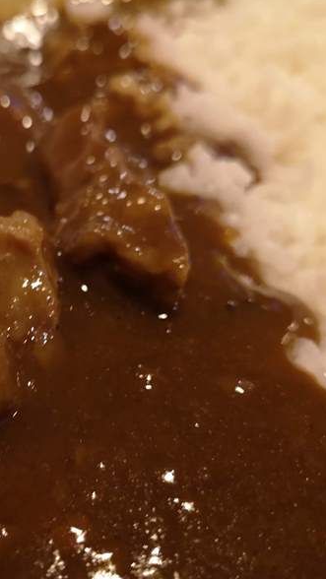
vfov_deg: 50.5
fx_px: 614
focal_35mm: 40
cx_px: 46
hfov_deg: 28.8
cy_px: 291
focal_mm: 3.95
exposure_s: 1/30
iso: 640
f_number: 1.8
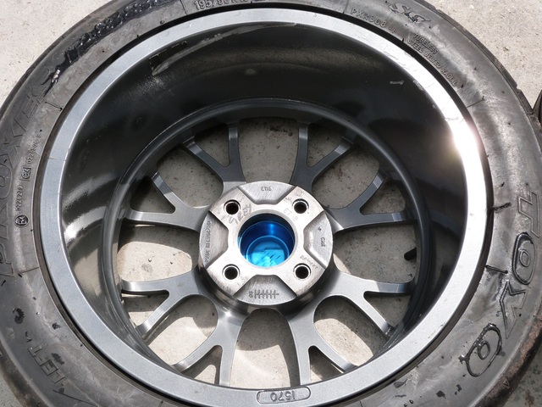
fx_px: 689
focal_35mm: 44
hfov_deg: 42.9
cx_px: 271
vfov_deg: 32.9
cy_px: 204
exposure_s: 1/320
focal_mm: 7.9
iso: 160
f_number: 5.6
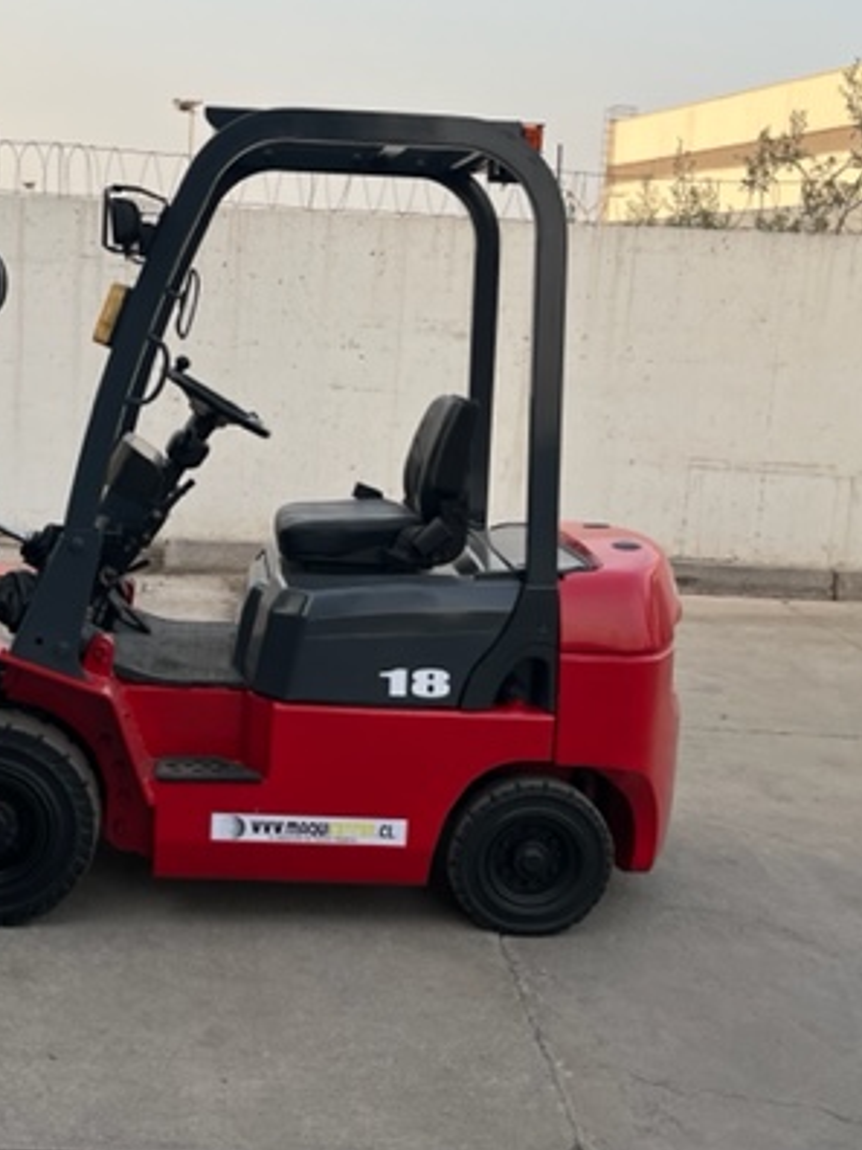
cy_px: 531
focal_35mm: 42
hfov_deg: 34.0
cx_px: 282
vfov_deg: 44.8
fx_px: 1394
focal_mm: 5.1
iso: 50
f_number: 1.6
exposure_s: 1/412
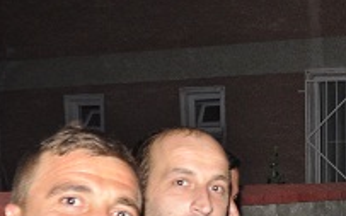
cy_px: 327
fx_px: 958
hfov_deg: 19.5
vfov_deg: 12.3
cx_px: 392
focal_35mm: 102
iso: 500
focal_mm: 21
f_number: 5
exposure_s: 1/200
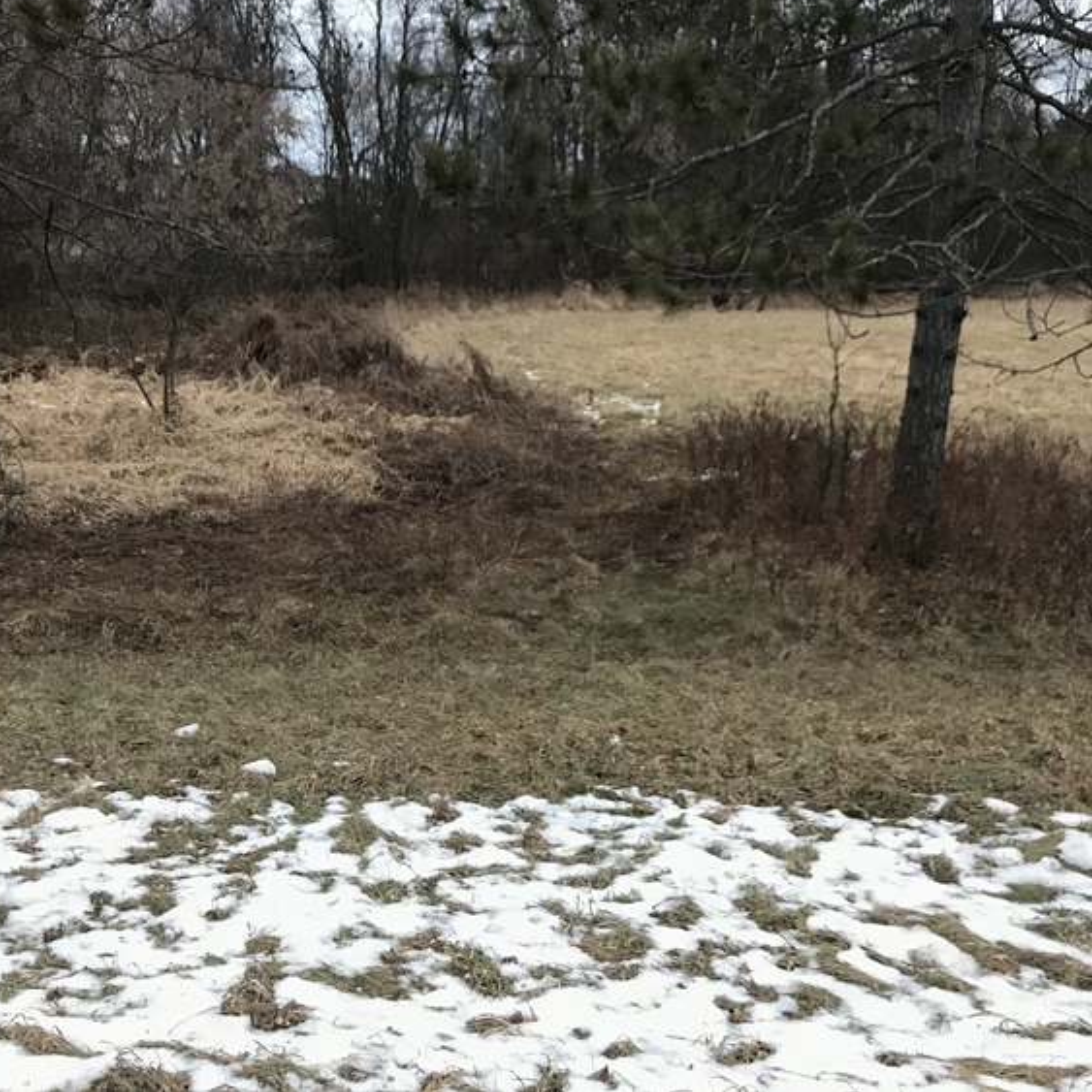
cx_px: 542
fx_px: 1213
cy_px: 531
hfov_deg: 48.5
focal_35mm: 34
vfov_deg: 48.4
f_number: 1.8
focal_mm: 3.99
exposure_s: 1/15
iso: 50
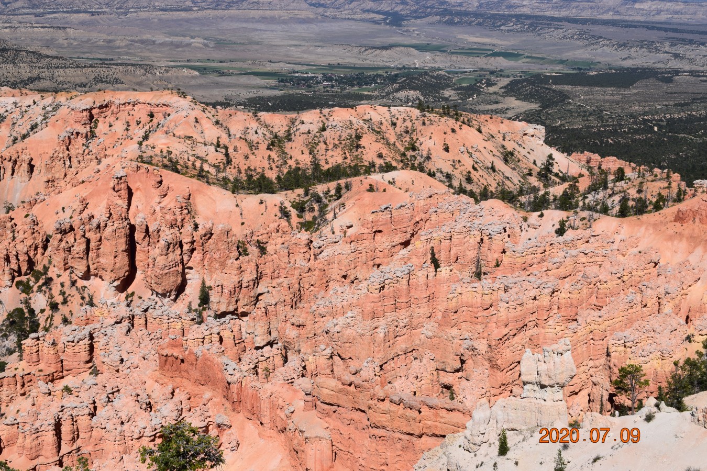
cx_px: 354
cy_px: 236
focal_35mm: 52
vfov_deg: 25.8
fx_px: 1031
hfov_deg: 37.9
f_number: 11
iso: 220
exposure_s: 1/500
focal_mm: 35
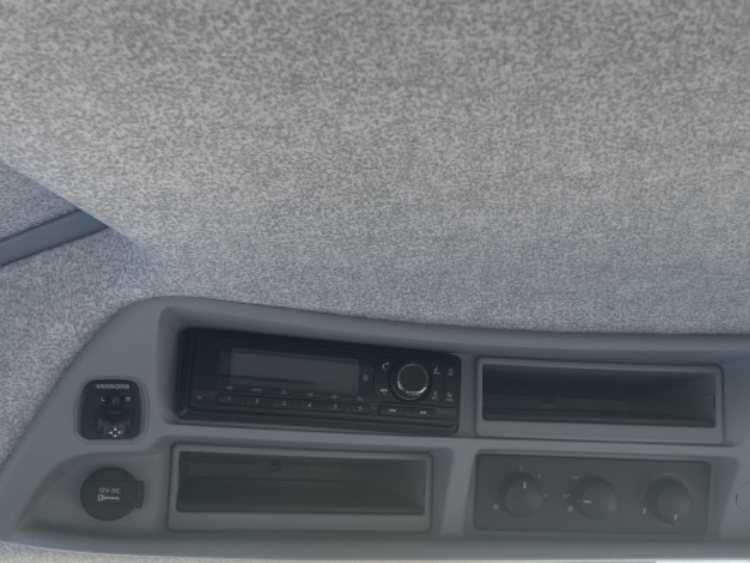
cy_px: 374
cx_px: 476
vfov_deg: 36.5
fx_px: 845
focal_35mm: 39
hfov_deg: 47.4
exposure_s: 1/440
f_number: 1.6
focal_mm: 4.2
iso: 32
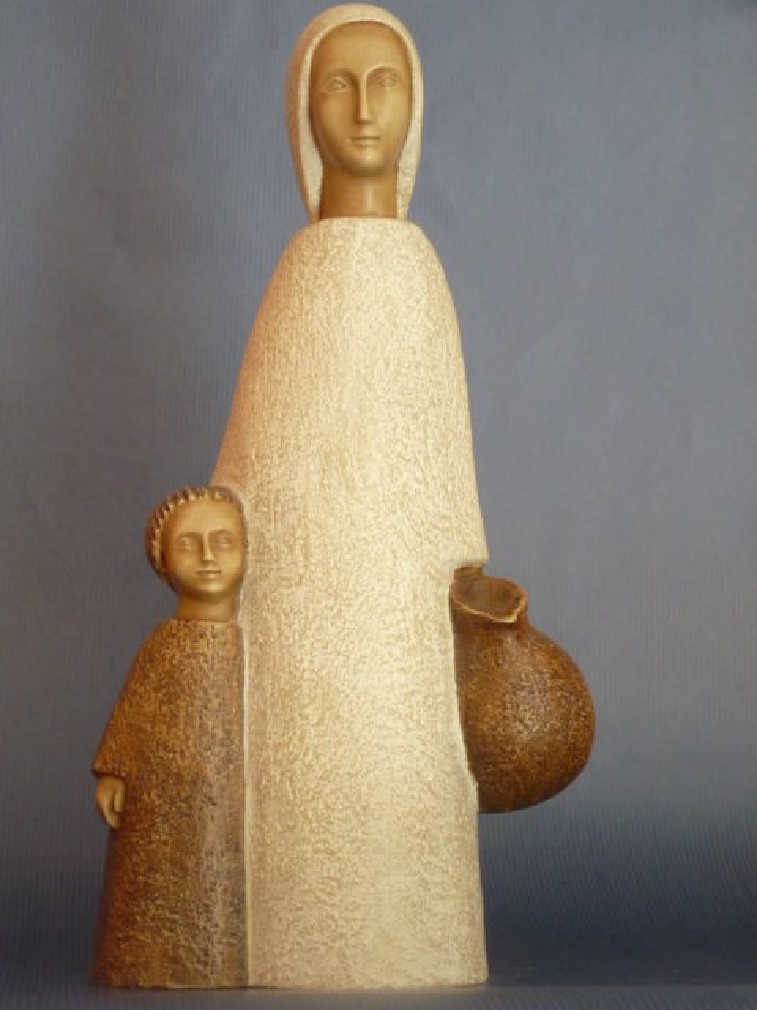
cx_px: 378
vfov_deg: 25.0
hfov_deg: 18.9
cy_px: 505
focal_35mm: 78
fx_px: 2274
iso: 400
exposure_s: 1/30
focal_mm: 13.8
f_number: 3.4
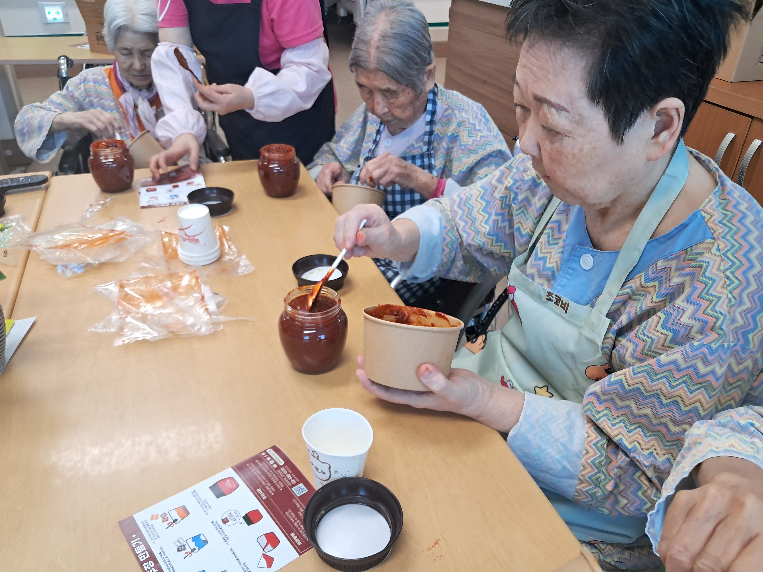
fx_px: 595
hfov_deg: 65.3
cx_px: 382
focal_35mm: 27
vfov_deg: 51.4
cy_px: 286
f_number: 1.8
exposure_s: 1/60
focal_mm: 4
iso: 160
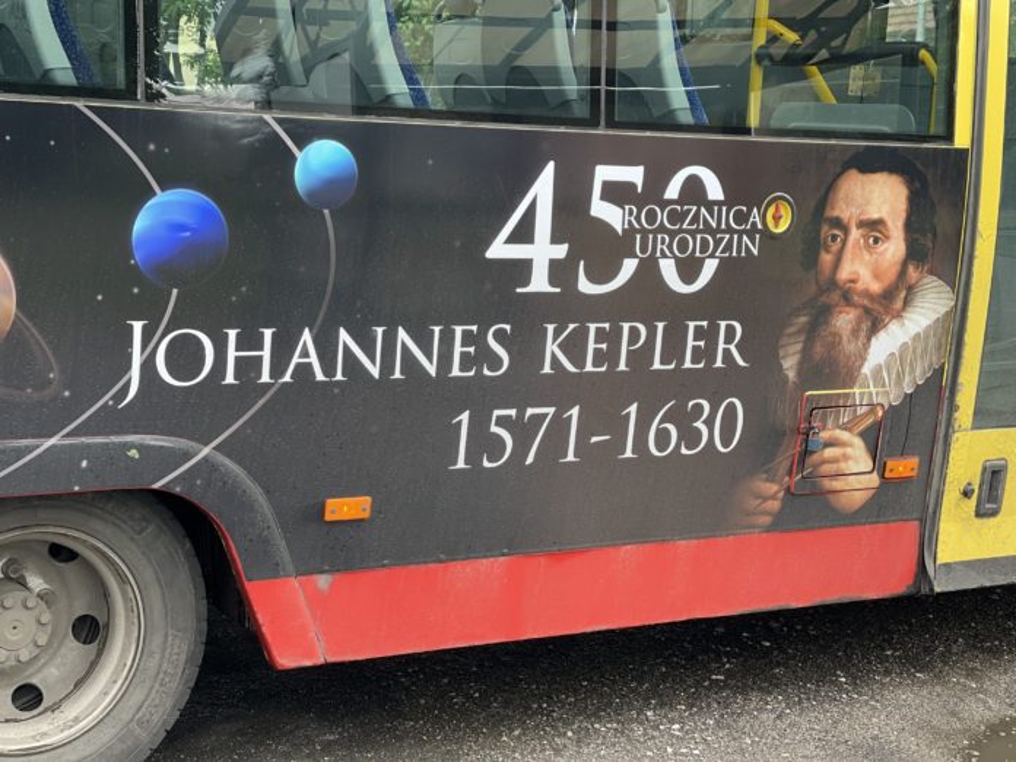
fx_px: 1878
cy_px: 381
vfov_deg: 22.9
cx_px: 508
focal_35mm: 64
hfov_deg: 30.3
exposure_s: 1/121
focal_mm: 7.5
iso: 25
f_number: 2.2
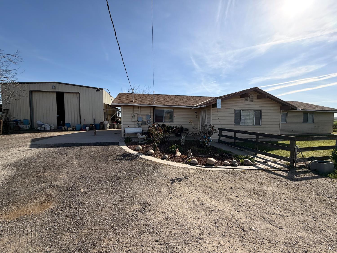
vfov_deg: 85.7
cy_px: 126
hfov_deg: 102.1
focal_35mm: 14
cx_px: 168
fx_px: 136
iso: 25
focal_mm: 2.22
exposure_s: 1/1339
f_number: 2.2
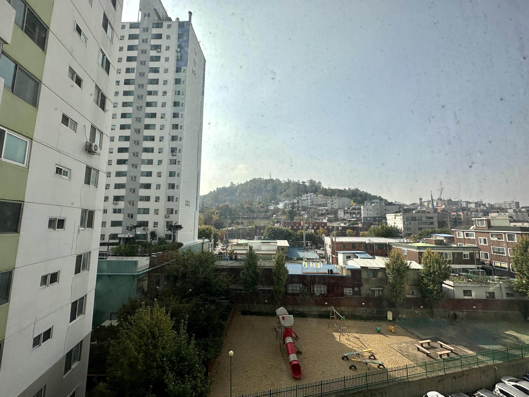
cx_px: 264
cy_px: 198
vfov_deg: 85.7
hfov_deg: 102.1
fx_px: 214
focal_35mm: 14
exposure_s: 1/4292
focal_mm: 2.22
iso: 50
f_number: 2.2
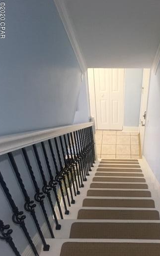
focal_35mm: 38
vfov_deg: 51.1
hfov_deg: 33.2
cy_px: 157
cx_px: 111
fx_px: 265
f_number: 2.2
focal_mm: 4.15
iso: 125
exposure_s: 1/30
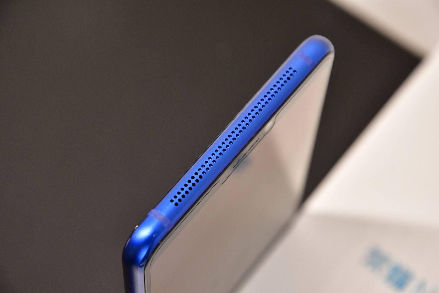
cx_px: 220
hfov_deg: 18.9
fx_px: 1317
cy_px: 146
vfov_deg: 12.7
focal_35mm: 108
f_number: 5.6
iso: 1600
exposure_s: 1/125
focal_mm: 72
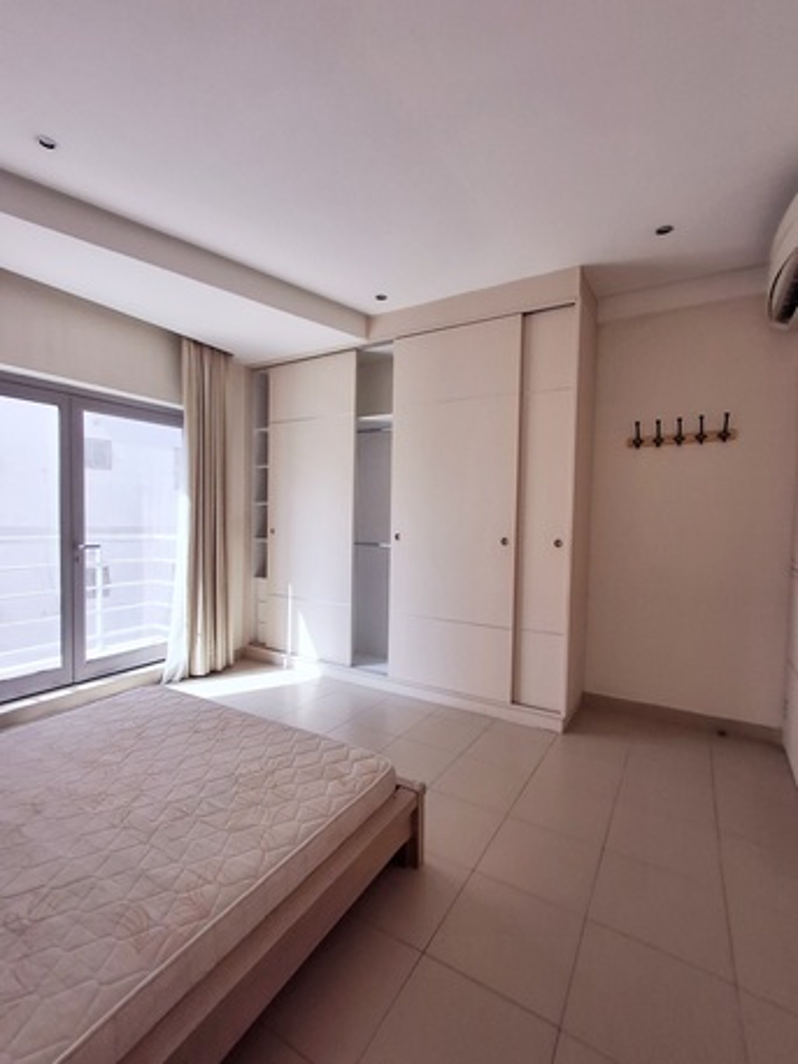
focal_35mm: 16
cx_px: 399
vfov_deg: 94.5
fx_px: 492
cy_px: 532
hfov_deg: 78.1
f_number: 2.2
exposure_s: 1/100
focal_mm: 1.64
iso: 40
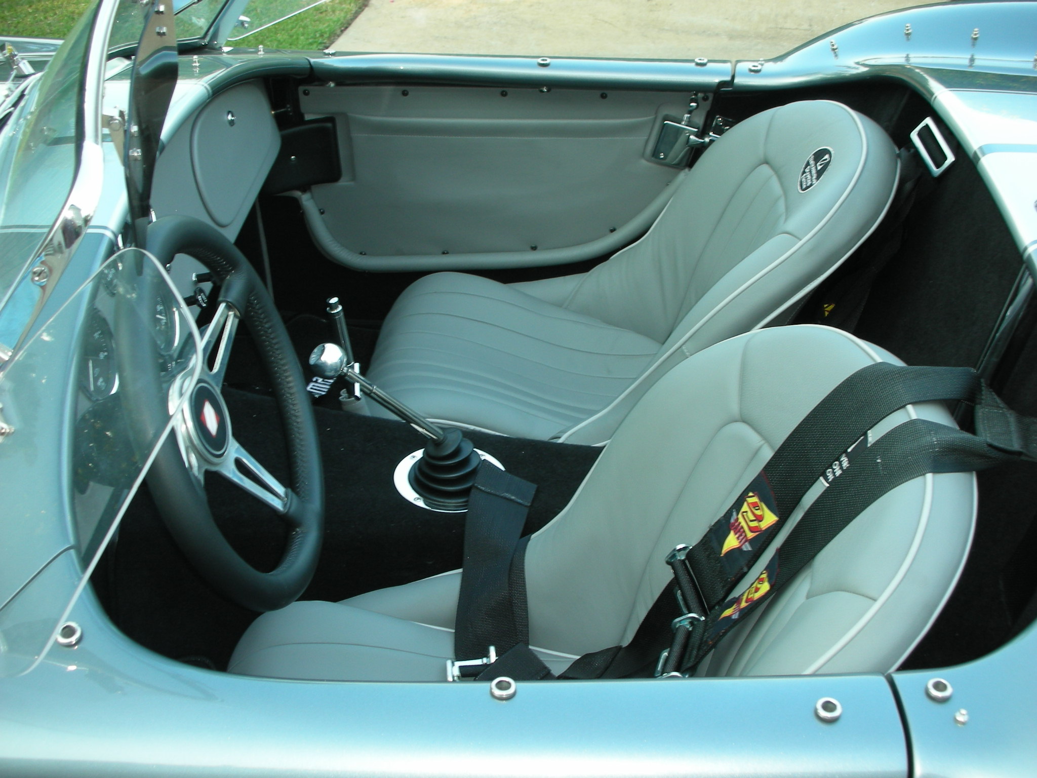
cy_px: 389
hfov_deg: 41.2
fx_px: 1378
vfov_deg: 31.5
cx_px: 518
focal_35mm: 46
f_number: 3.5
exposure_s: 1/30
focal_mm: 7.7
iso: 56
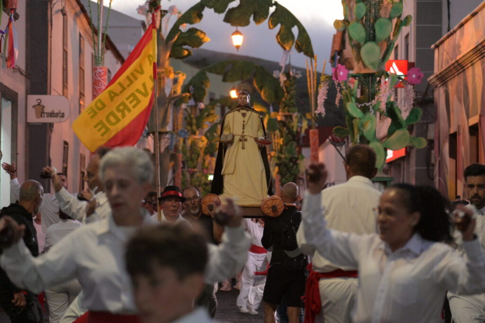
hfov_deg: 17.1
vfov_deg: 11.4
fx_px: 1615
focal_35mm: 120
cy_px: 162
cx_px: 242
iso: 8000
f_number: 4.5
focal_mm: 120
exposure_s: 1/200
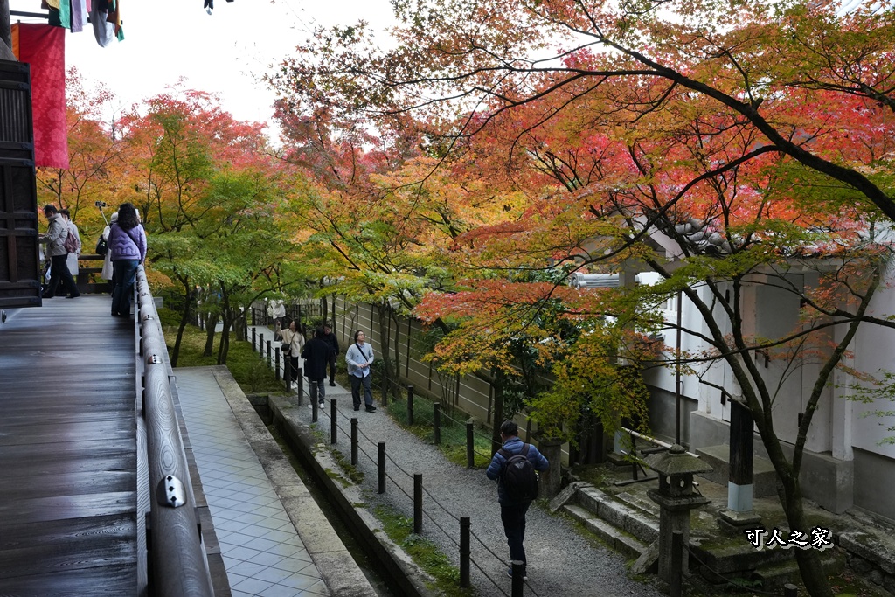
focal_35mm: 37
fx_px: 912
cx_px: 448
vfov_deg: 36.2
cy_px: 298
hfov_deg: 52.2
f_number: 8
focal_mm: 36.7
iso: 2500
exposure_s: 1/400
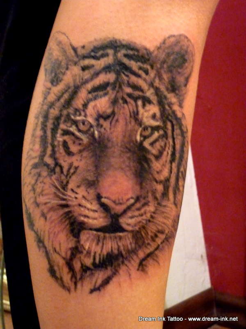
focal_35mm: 81
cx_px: 123
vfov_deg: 24.1
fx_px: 768
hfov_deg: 18.2
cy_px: 164
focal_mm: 13.3
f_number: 4.2
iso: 800
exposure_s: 1/8
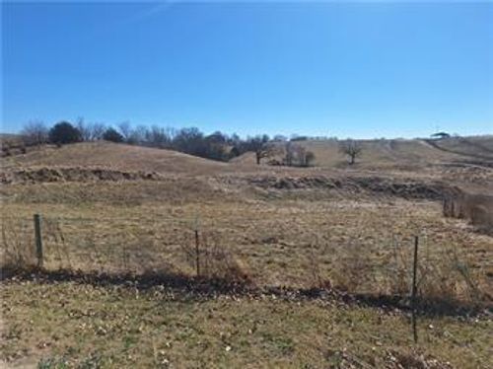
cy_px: 184
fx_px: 327
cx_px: 246
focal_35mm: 23
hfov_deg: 74.0
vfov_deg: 58.8
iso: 40
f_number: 1.8
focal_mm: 5.54
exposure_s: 1/4425
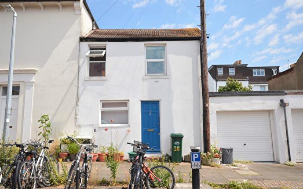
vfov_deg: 42.4
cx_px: 152
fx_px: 244
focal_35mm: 30
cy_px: 89
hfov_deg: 63.7
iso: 100
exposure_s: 1/200
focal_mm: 19
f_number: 9
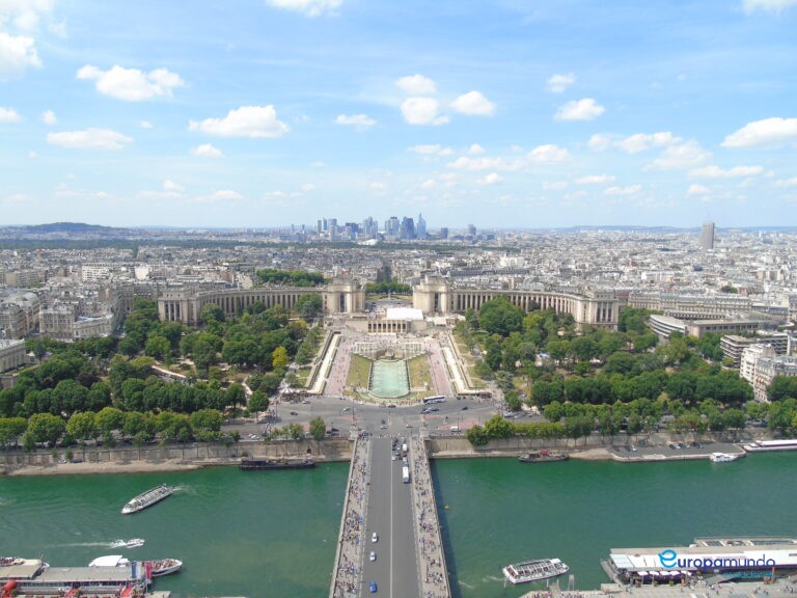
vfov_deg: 54.9
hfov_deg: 69.4
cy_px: 299
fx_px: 576
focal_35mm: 25
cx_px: 398
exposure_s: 1/640
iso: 80
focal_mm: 4.4
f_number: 3.4
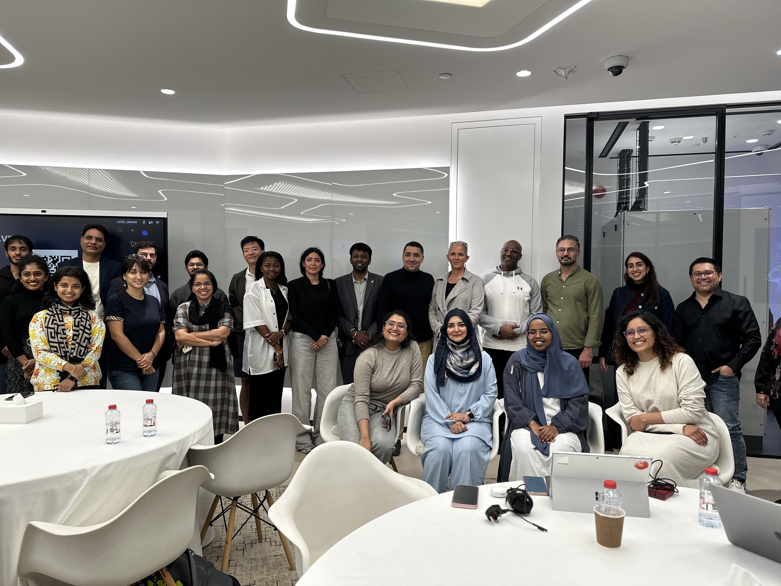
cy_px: 293
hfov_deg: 71.6
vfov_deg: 56.8
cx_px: 390
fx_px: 541
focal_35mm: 24
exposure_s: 1/100
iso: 64
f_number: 1.78
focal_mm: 6.86
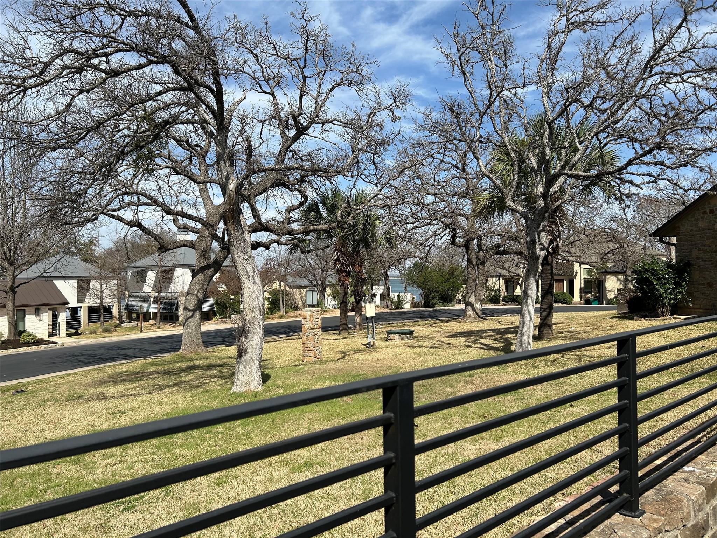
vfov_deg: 53.1
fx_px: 539
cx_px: 358
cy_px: 269
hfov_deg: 67.3
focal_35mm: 26
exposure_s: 1/4115
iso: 50
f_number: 1.5
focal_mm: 5.7
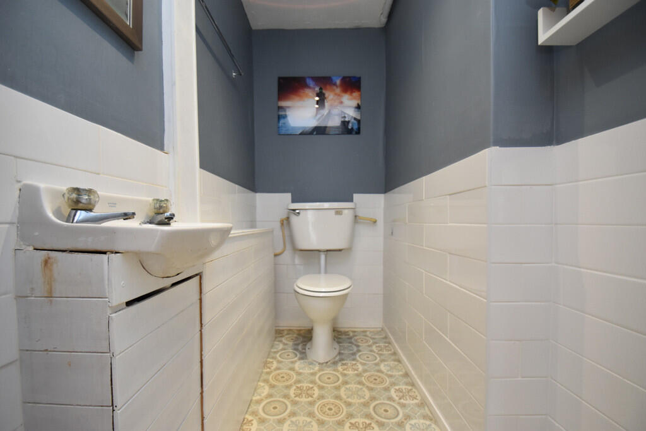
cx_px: 323
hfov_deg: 100.4
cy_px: 216
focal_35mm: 15
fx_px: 269
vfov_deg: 77.3
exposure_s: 1/160
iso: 800
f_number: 4.5
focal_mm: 10
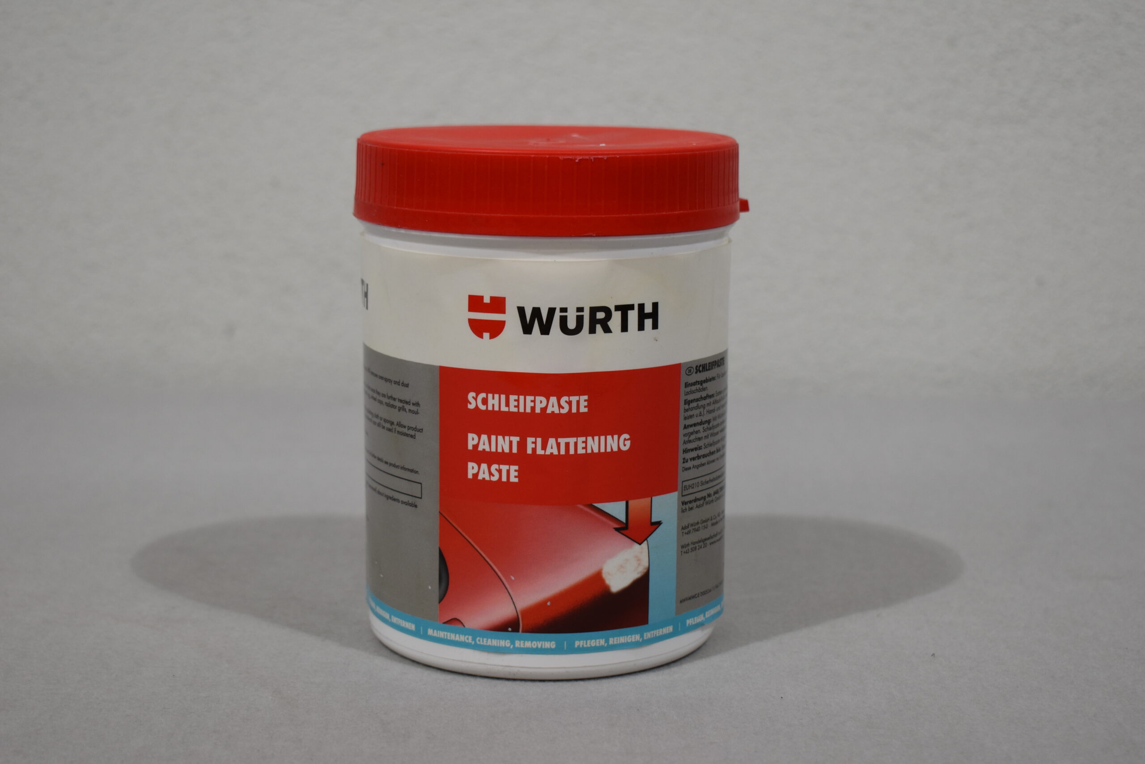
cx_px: 572
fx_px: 2195
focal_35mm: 69
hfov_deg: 29.2
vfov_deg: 19.7
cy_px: 382
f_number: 5.6
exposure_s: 1/125
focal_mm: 46
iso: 360
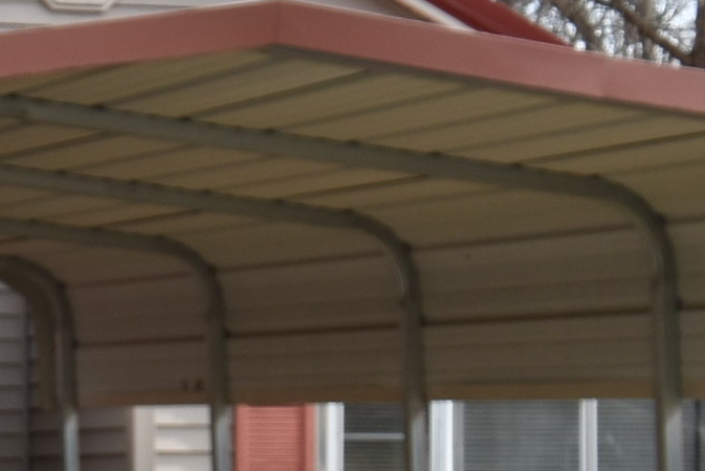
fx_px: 3336
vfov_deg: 8.0
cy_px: 597
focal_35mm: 170
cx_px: -10
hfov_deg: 11.9
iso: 100
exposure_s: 1/200
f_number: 9
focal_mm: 17
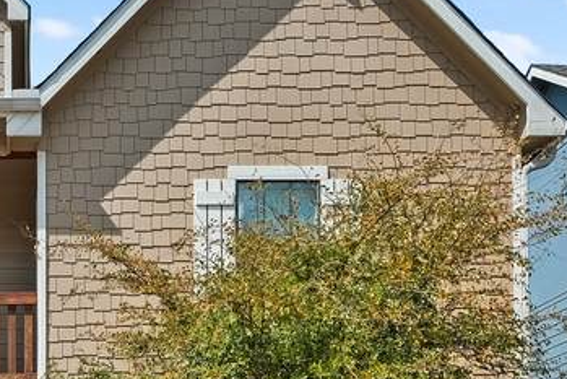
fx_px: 867
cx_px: 39
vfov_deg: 23.5
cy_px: 388
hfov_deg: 33.9
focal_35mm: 55
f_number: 7.1
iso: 320
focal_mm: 10
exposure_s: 1/320
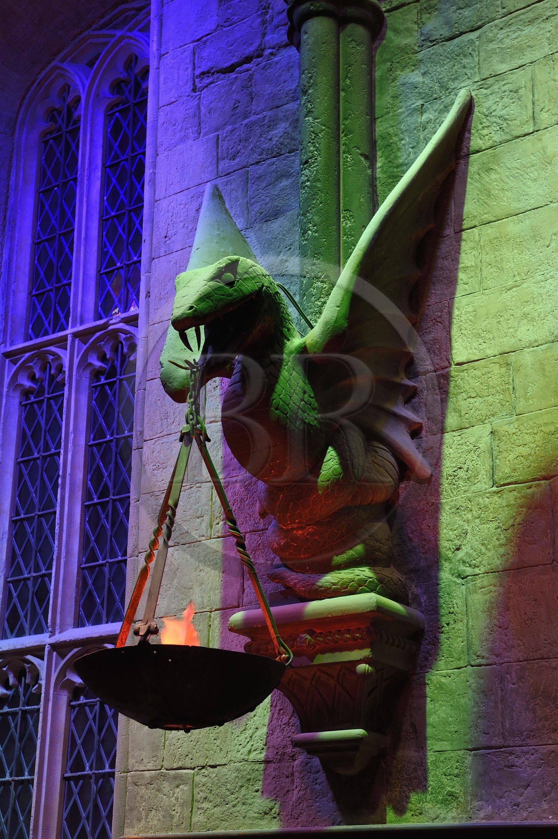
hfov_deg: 22.6
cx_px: 279
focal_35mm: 60
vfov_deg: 33.4
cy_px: 420
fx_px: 1397
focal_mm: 60
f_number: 6.3
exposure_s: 1/25
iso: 1600
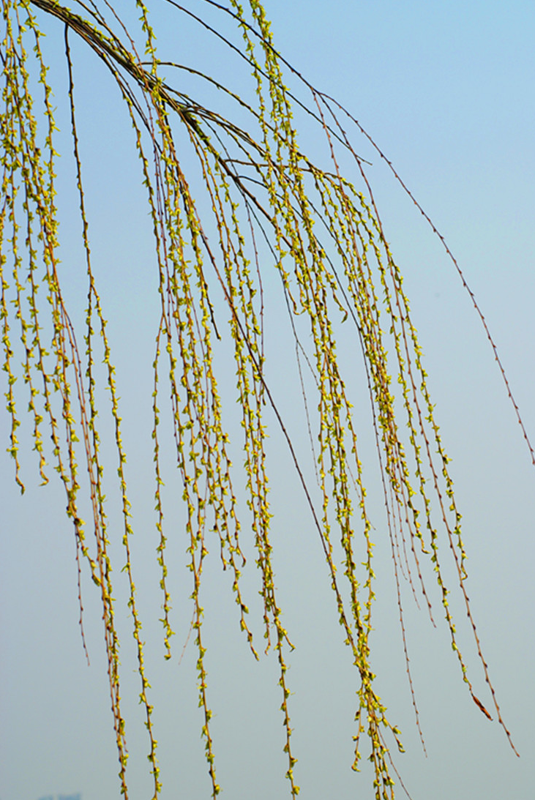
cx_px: 285
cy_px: 403
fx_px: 1779
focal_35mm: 80
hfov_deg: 17.1
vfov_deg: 25.3
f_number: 6.3
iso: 100
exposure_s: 1/640
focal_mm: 50
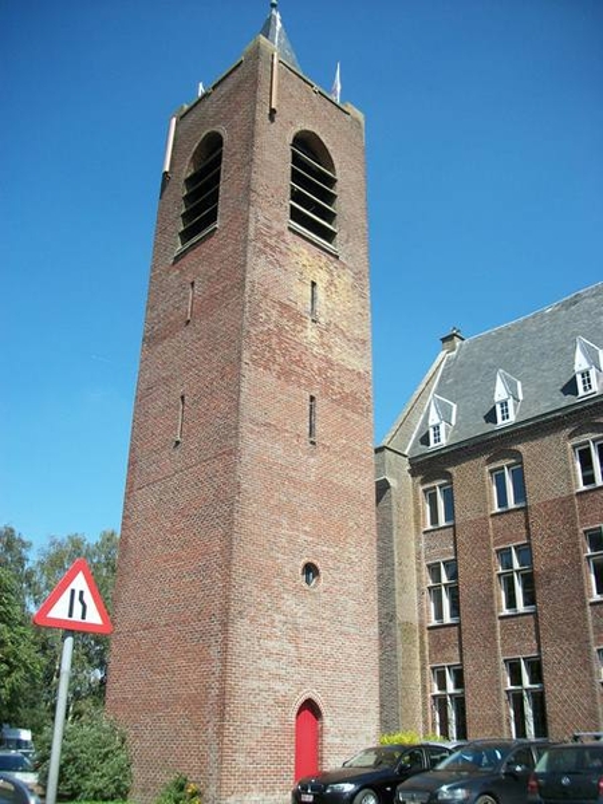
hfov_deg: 44.2
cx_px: 302
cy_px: 402
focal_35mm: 32
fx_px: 743
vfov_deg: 56.8
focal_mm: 5.7
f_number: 2.9
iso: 80
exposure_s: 1/800
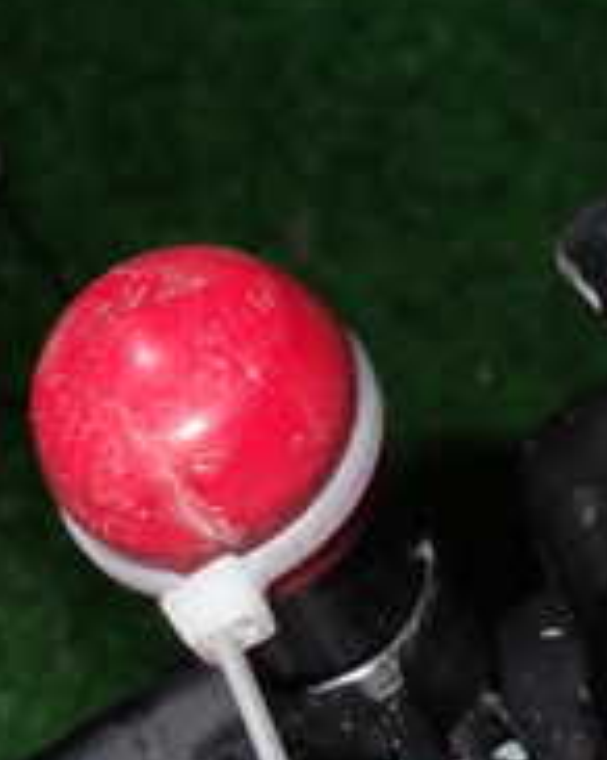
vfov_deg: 23.1
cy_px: 710
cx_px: -42
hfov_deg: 18.5
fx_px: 1799
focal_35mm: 80
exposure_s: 1/30
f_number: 5.6
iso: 200
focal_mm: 4.5
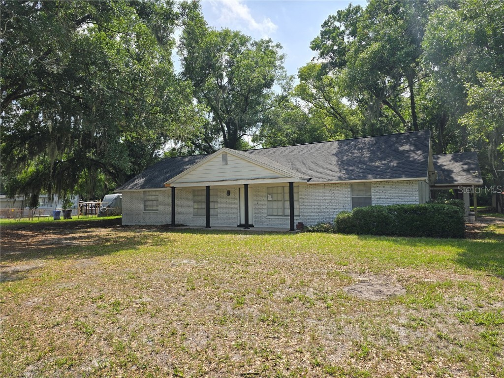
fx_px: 335
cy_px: 189
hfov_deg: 73.9
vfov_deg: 58.9
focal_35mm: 23
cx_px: 252
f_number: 1.7
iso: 12
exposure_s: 1/904
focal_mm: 6.3
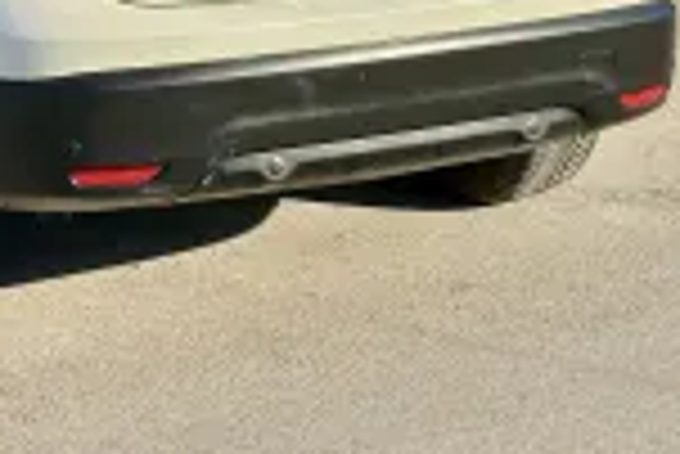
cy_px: -117
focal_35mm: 119
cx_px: 81
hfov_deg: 17.0
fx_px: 2250
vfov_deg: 11.3
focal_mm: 6.86
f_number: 1.78
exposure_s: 1/3597
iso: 64
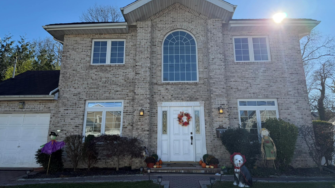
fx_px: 240
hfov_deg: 69.9
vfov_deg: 42.7
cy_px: 75
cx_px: 166
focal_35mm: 27
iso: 80
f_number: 1.78
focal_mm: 6.76
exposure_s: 1/3279
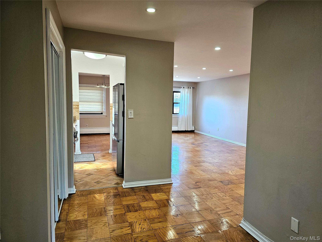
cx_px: 161
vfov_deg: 58.9
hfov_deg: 73.9
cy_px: 121
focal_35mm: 23
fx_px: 214
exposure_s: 1/120
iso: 200
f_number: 1.7
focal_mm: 6.3
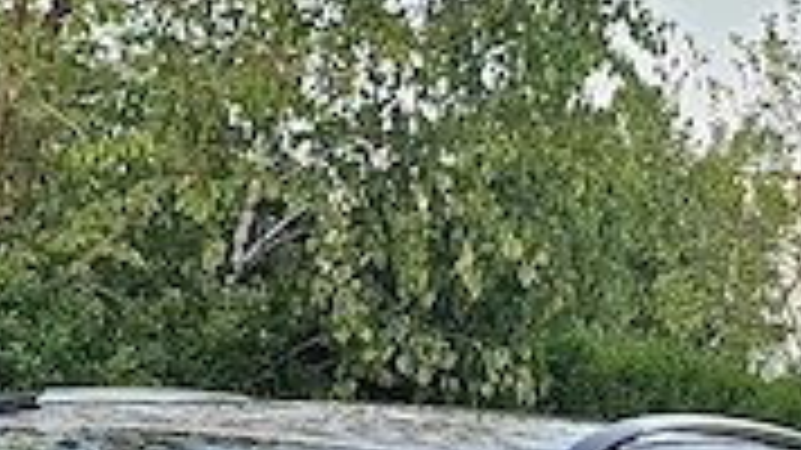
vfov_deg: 8.2
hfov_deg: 15.2
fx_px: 2994
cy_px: 850
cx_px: 220
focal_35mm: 141
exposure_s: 1/120
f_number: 1.7
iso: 100
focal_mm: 6.3
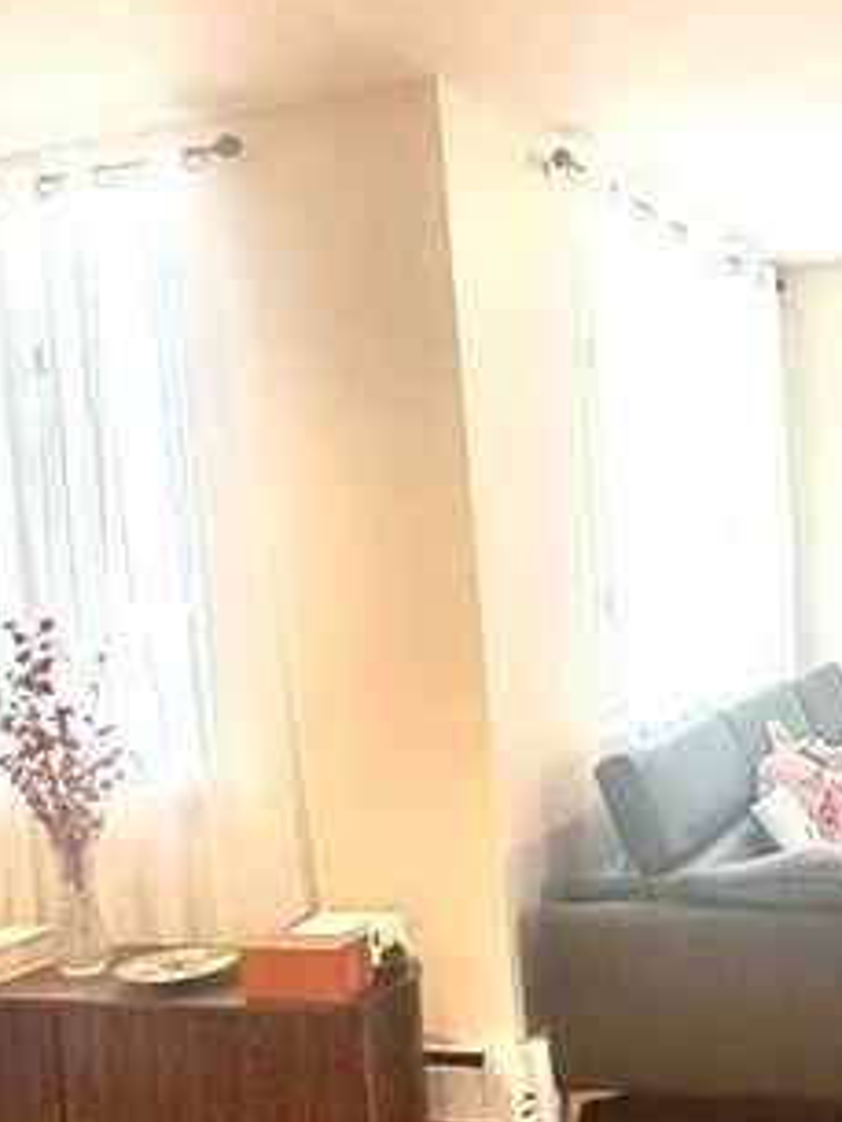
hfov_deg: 30.1
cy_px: 603
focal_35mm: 47
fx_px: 1523
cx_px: 688
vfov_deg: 40.4
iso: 320
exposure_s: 1/120
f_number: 2.2
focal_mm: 2.22
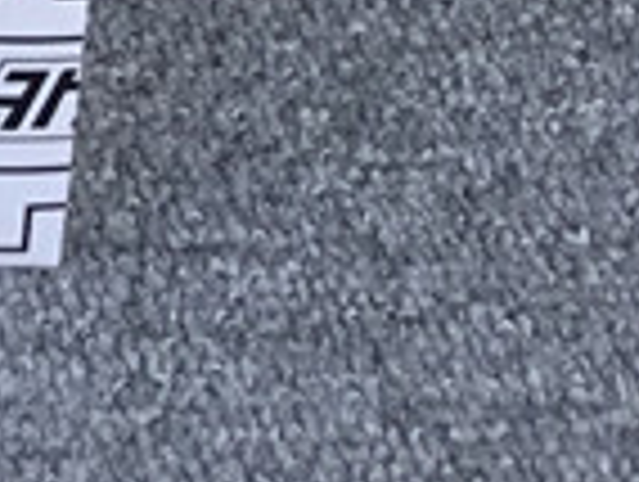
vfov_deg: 6.9
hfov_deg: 9.1
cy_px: -962
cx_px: -904
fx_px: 3624
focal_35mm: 196
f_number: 2.4
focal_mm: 3.3
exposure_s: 1/212
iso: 25
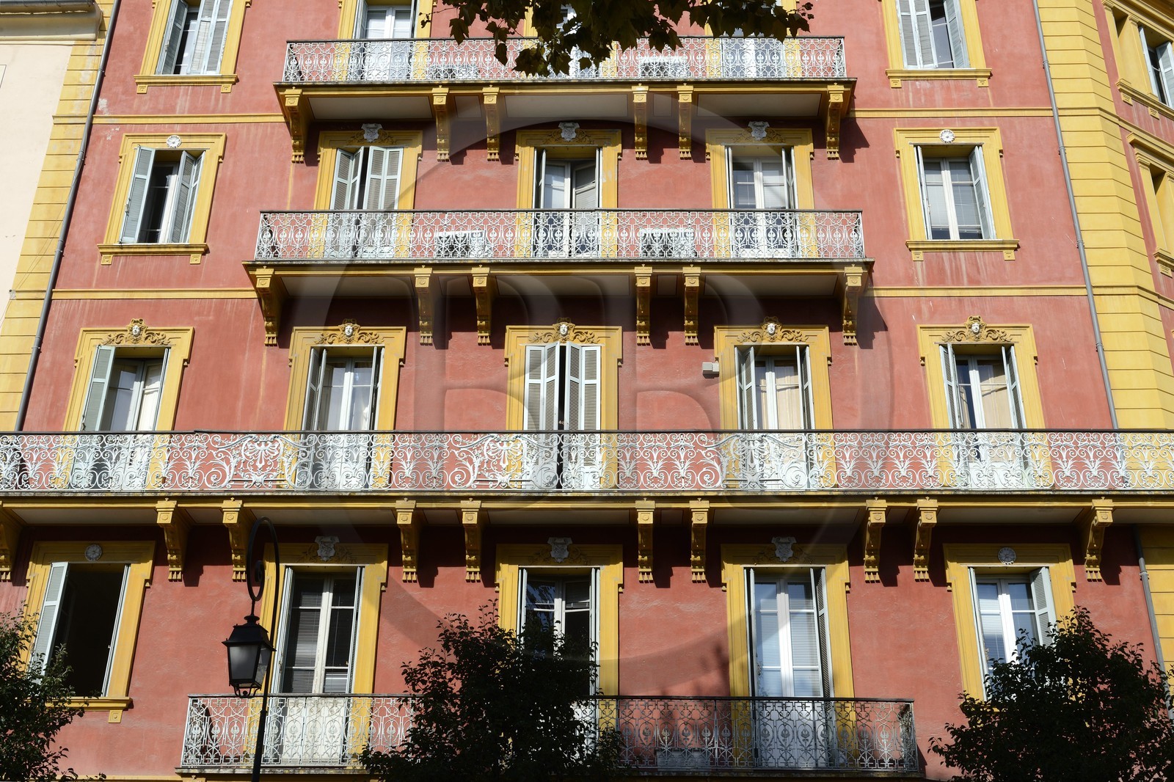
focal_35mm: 40
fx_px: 1304
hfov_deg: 48.5
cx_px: 587
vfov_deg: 33.4
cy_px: 391
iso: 200
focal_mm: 40
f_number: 13
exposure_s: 1/160
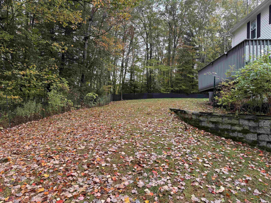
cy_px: 102
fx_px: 188
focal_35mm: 24
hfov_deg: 71.6
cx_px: 136
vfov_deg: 56.8
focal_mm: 6.76
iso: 64
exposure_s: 1/121
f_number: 1.78
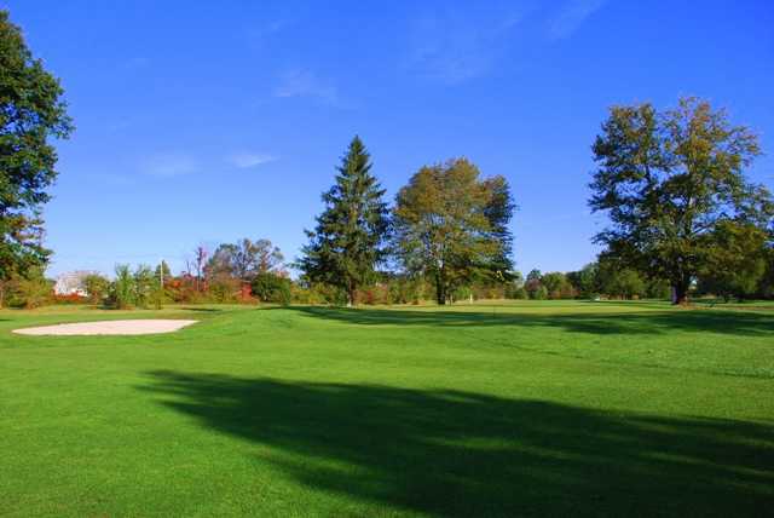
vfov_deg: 48.0
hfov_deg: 67.3
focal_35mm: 27
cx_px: 387
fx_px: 581
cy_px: 259
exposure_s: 1/200
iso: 100
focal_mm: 18
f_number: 7.1
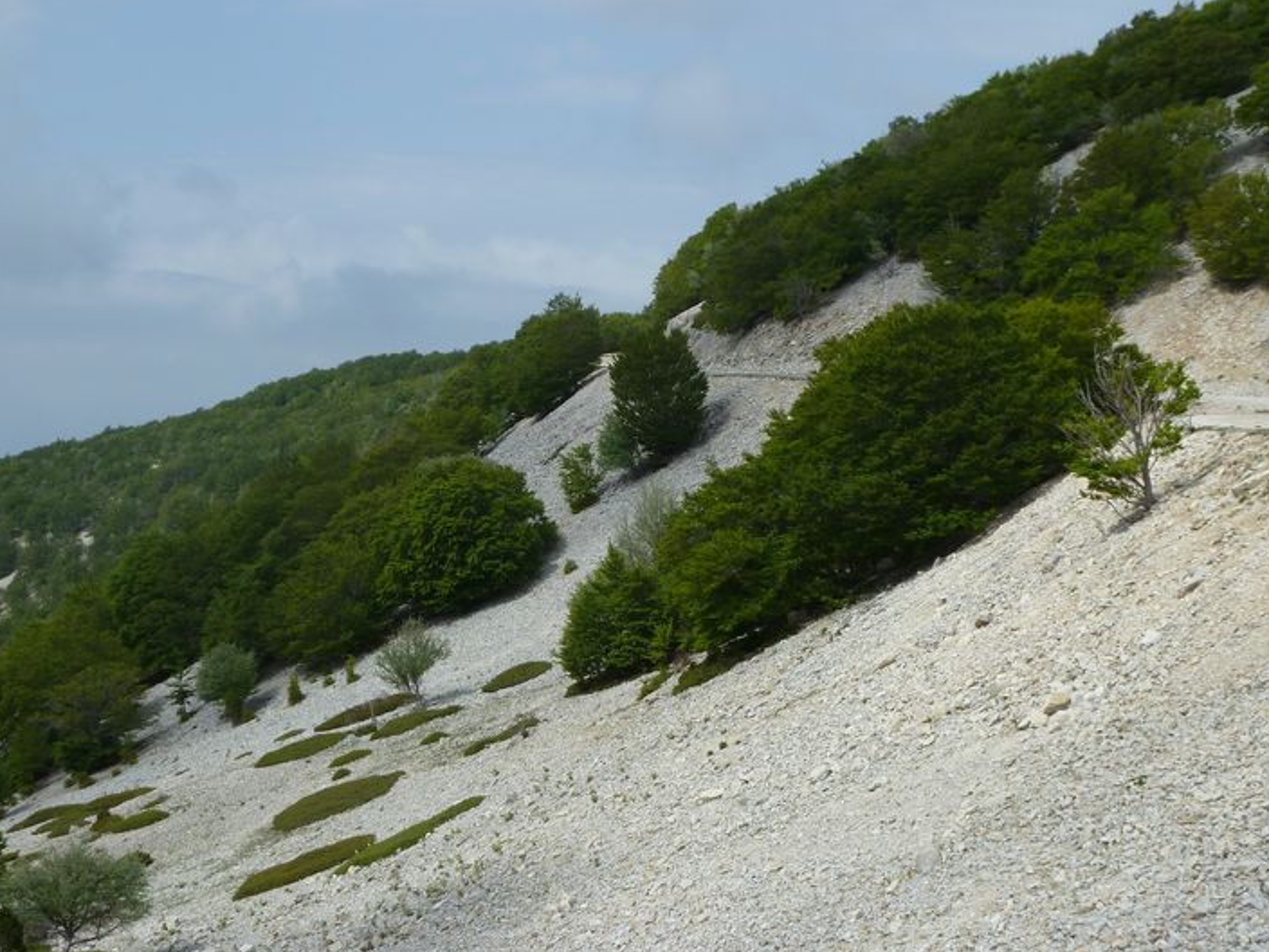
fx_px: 2456
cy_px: 418
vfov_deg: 21.9
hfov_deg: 29.0
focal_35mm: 67
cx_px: 629
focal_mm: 9.7
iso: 80
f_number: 5.6
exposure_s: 1/640
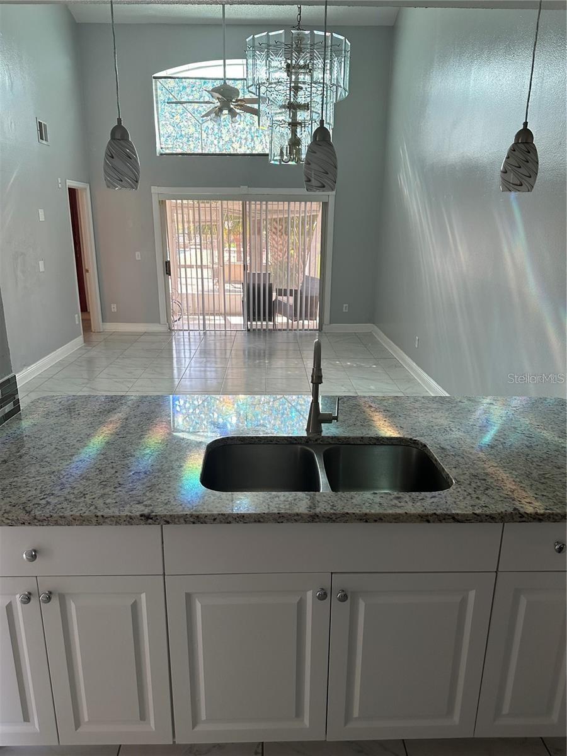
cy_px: 378
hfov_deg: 56.8
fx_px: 524
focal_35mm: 24
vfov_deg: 71.6
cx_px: 284
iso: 160
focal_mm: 6.86
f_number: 1.78
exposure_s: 1/121
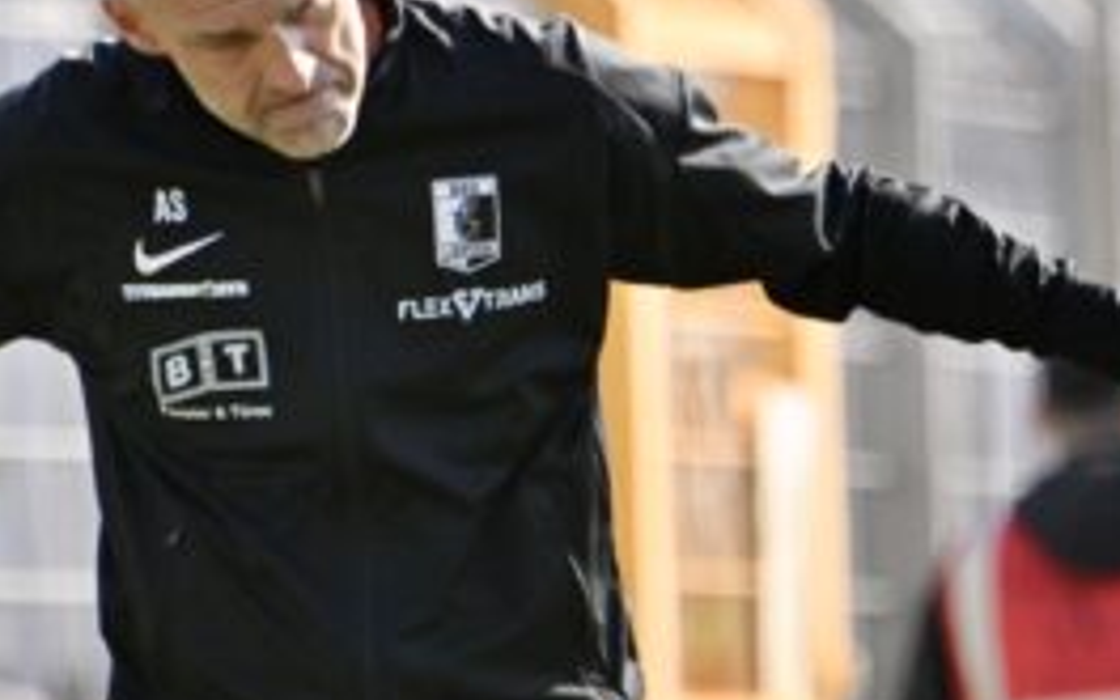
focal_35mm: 1461
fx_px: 44595
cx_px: 331
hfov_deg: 1.4
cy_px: 851
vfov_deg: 0.9
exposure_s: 1/1250
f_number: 5.6
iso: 400
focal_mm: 370
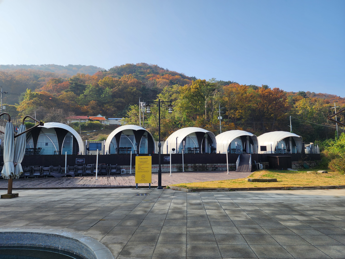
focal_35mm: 23
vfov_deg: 58.9
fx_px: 229
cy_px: 130
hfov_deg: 73.9
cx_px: 172
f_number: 1.8
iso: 12
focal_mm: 6.4
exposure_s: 1/965
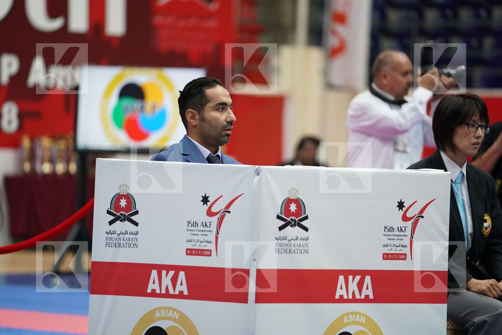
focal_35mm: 191
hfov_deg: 10.8
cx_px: 251
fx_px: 2663
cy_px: 168
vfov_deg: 7.2
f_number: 2.8
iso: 4000
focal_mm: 191
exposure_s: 1/1000
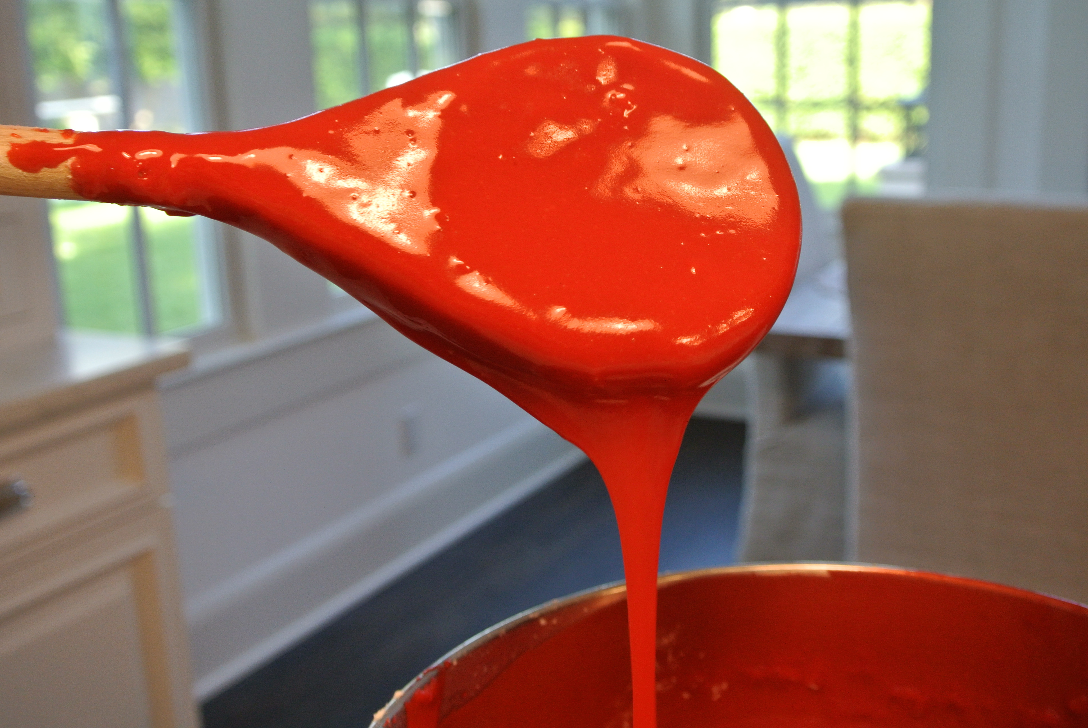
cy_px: 364
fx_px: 1271
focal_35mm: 42
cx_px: 544
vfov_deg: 32.0
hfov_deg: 46.3
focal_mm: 15.7
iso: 400
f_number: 4.2
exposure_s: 1/50
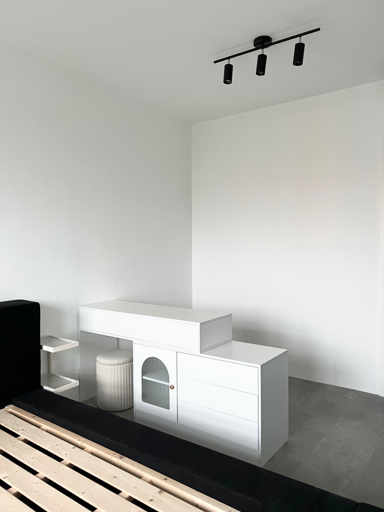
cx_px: 192
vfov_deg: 67.3
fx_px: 385
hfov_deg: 53.1
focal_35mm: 26
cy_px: 256
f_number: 1.5
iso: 125
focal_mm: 5.7
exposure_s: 1/92
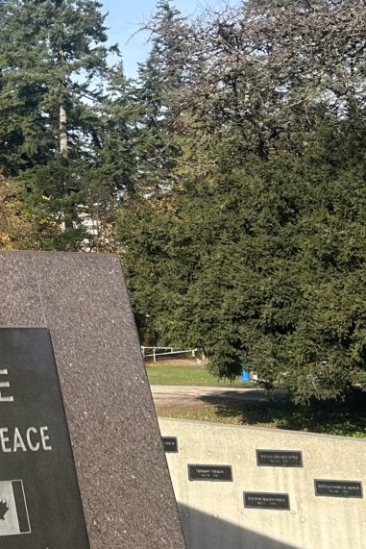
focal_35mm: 72
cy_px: 97
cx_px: -181
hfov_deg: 17.1
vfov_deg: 27.4
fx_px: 1097
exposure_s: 1/1934
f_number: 1.5
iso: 50
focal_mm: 5.7
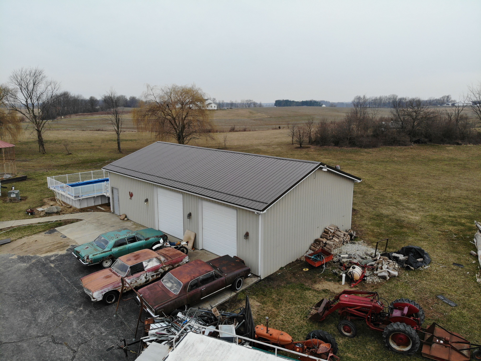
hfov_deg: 71.6
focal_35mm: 24
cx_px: 240
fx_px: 333
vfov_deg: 56.8
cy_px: 180
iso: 100
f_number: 2.8
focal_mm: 4.5
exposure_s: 1/156
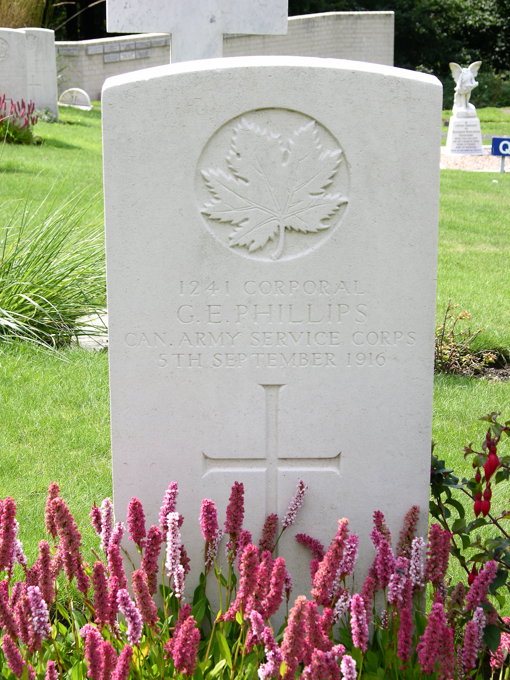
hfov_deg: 16.8
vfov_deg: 22.3
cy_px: 340
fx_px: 1729
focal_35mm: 88
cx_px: 255
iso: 50
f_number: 5
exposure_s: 1/164
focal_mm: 22.3
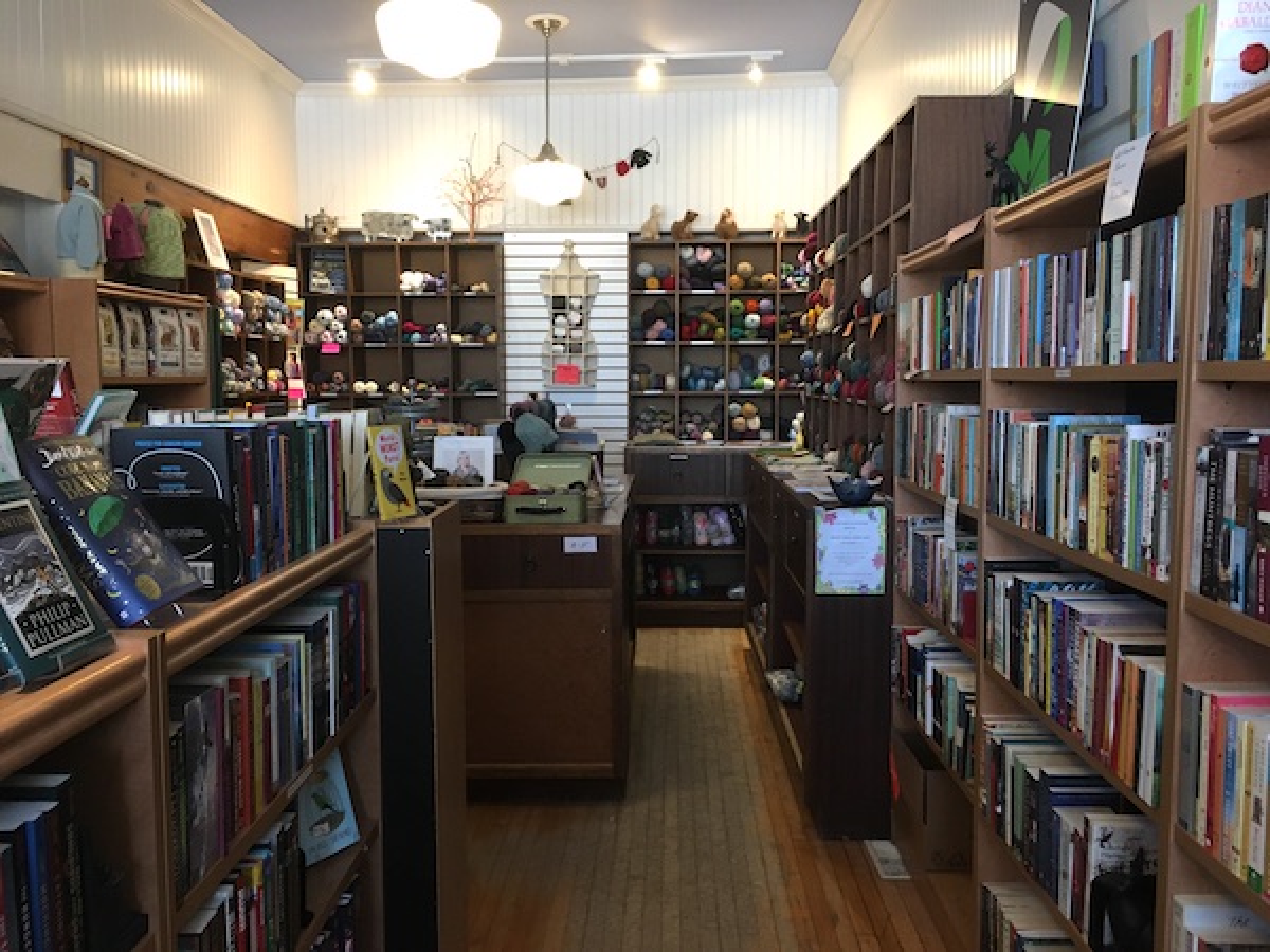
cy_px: 476
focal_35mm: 29
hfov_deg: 61.7
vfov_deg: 48.2
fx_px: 1064
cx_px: 635
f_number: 2.2
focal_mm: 4.15
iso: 125
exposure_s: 1/30
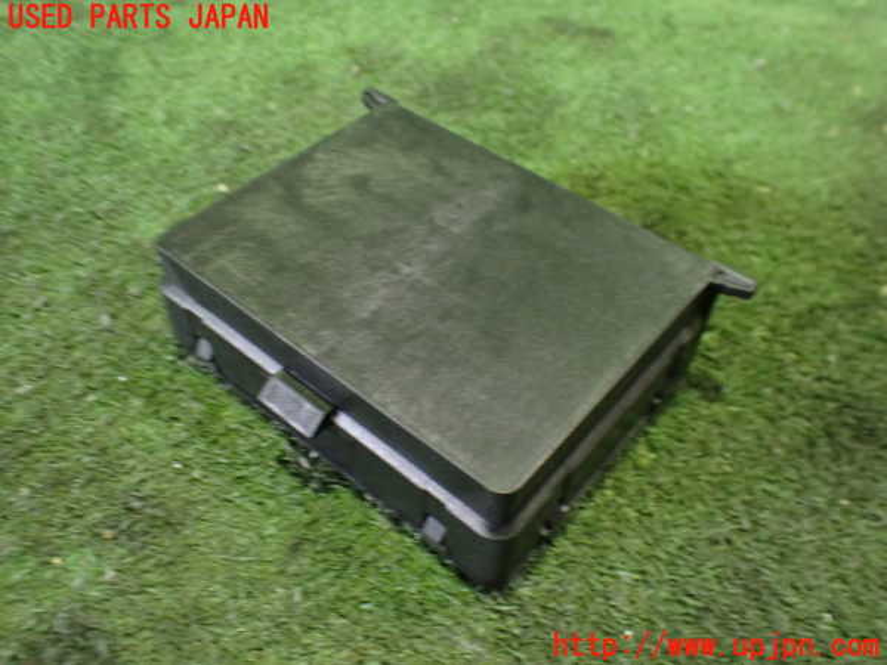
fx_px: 769
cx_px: 444
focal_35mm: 30
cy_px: 332
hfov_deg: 60.0
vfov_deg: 46.8
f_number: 2.3
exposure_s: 1/30
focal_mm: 5.4
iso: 1000
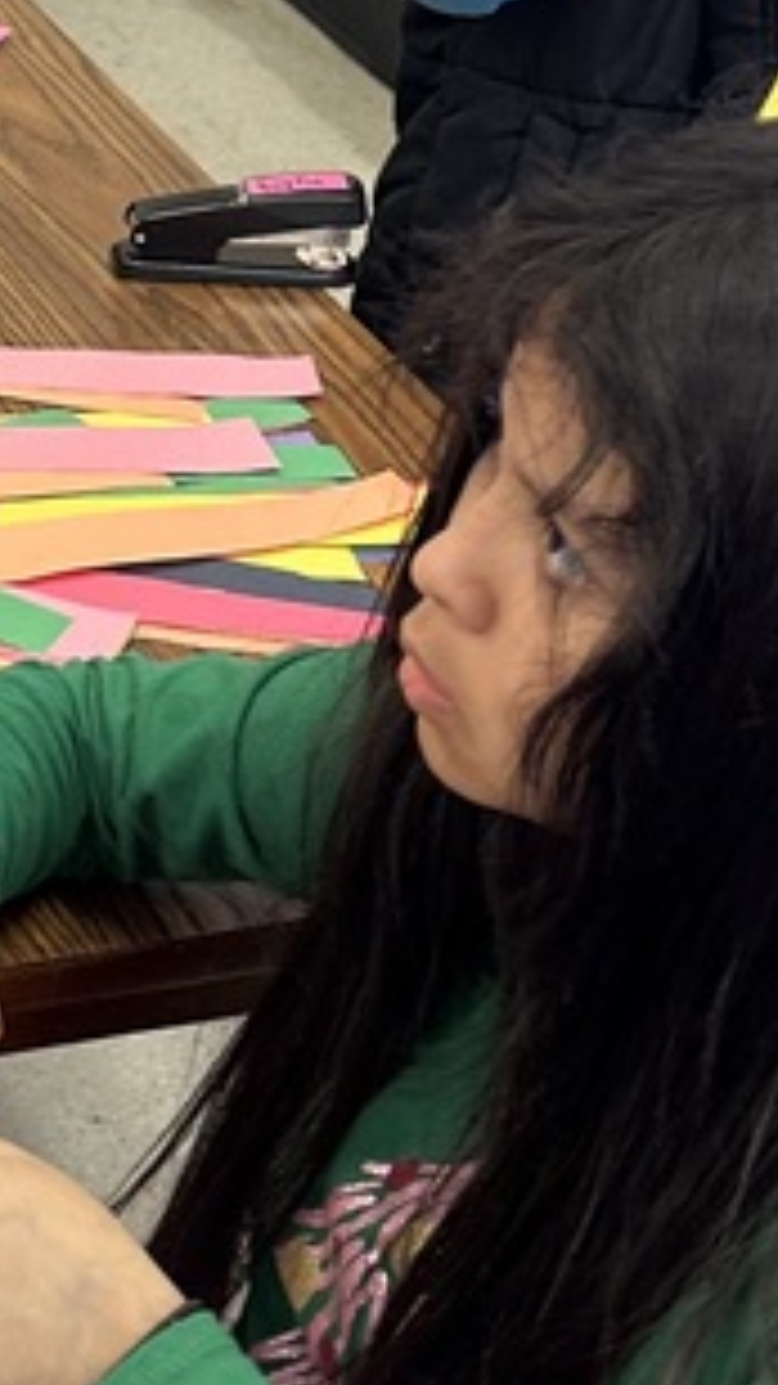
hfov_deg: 12.9
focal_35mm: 87
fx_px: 3194
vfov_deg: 24.4
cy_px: 517
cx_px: -495
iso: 160
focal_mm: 6.86
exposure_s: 1/60
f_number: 1.78
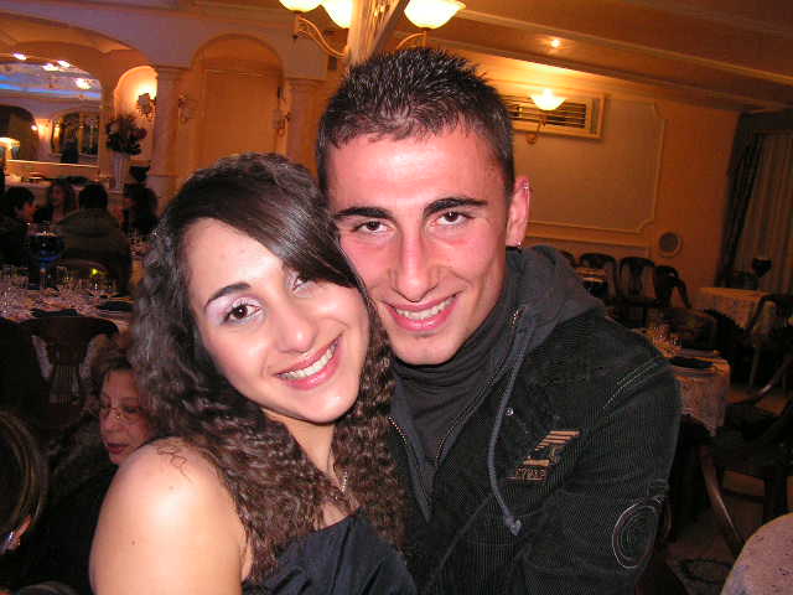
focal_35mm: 36
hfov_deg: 51.4
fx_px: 825
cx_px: 396
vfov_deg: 39.7
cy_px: 298
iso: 200
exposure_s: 1/40
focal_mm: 6
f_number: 3.2
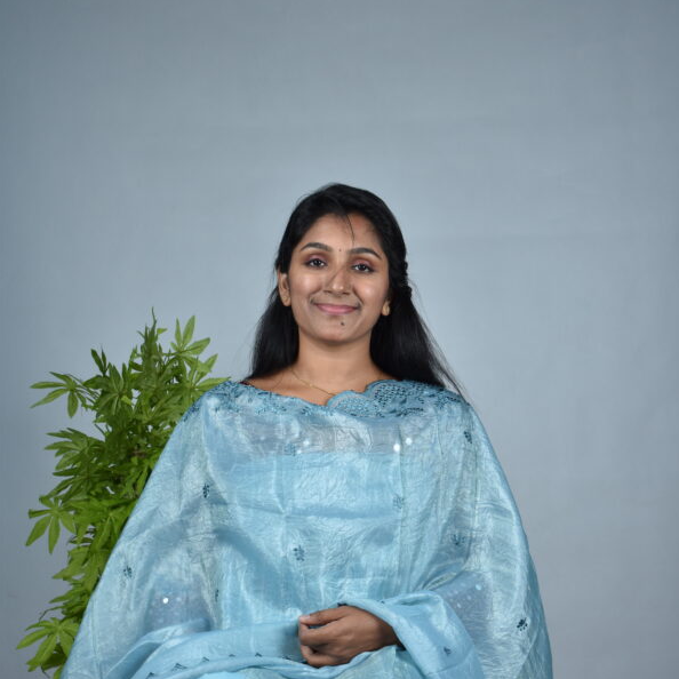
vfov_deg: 25.3
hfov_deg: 25.5
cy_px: 473
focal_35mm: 68
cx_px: 342
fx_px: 1501
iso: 200
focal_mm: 35
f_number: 5.6
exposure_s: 1/50
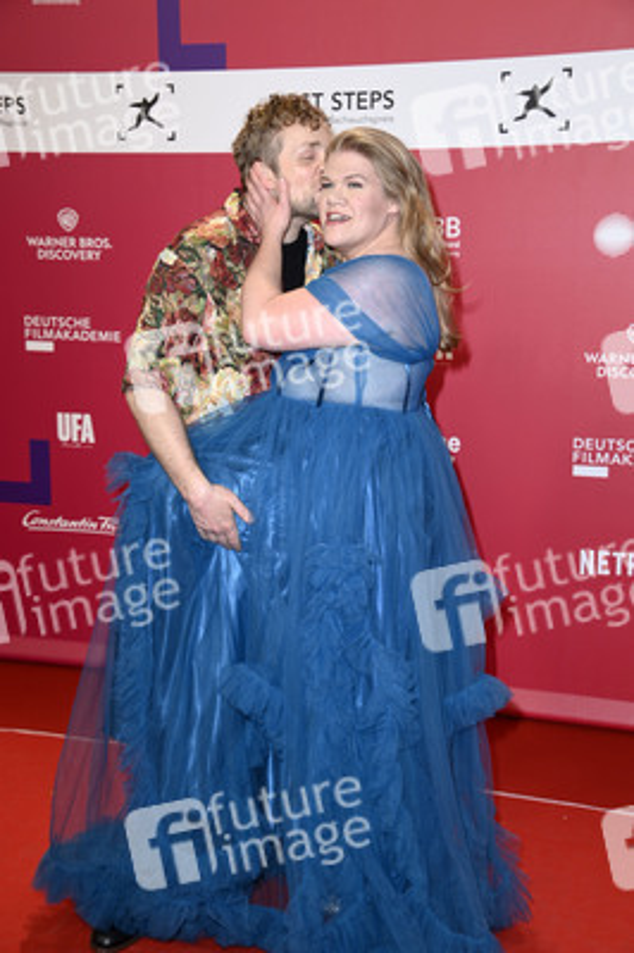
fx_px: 1482
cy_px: 476
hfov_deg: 24.2
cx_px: 317
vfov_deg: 35.7
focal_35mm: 56
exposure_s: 1/250
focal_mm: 56
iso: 640
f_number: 6.3
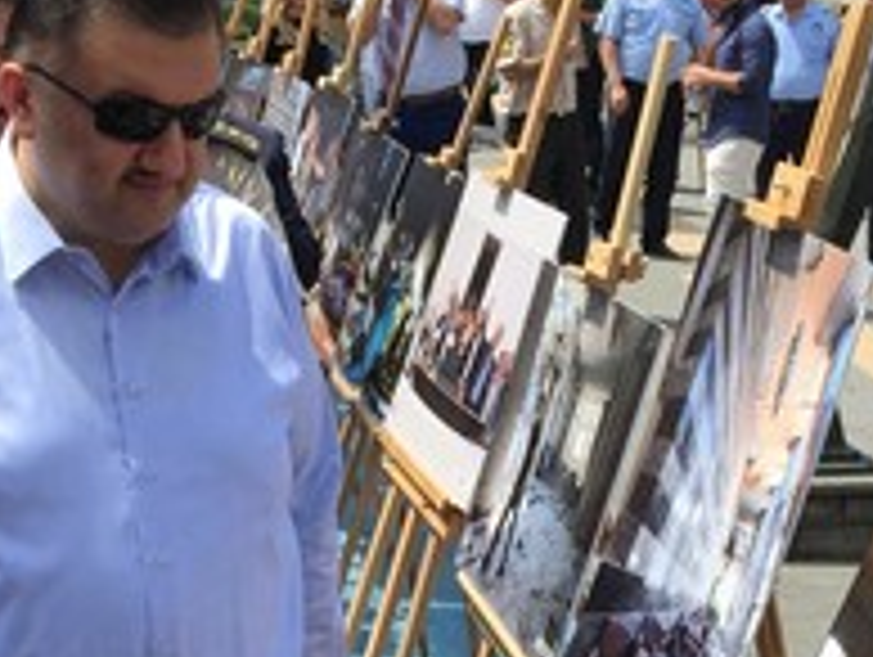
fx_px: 2525
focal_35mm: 100
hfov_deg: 19.6
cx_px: 477
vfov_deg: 14.6
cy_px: 648
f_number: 2.2
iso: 32
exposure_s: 1/1522
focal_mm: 4.15
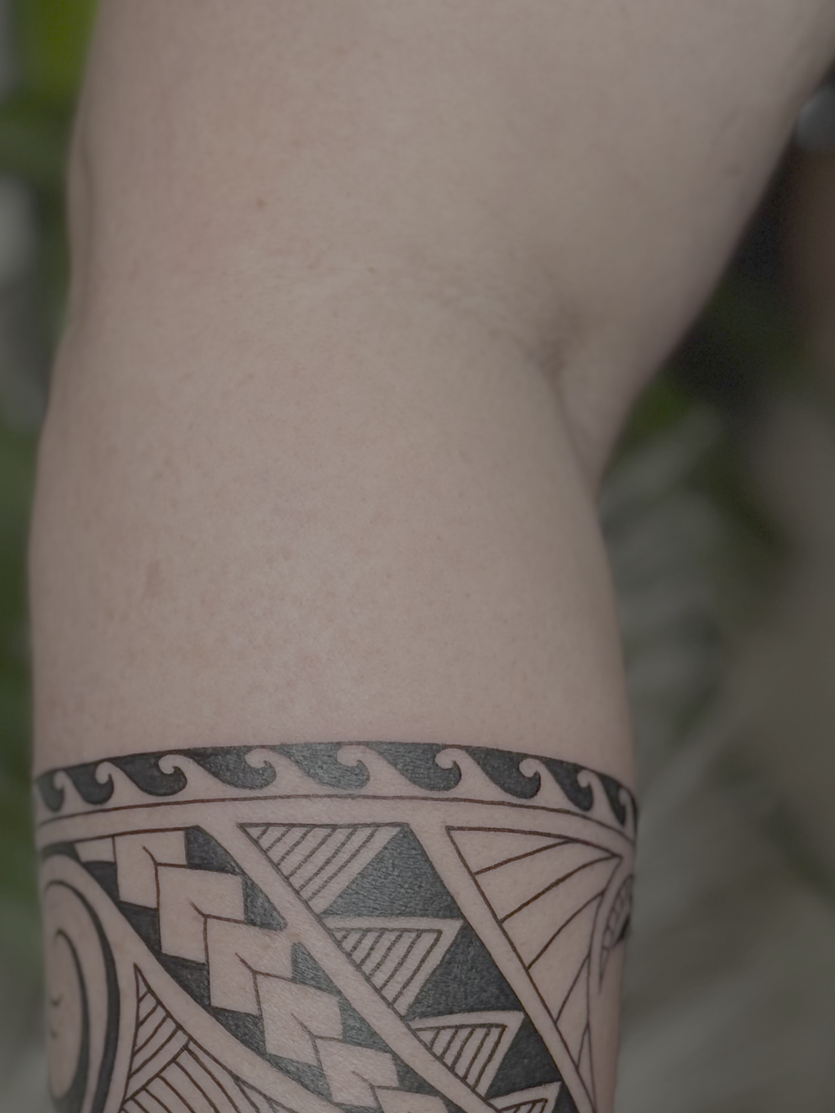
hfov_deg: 13.6
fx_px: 3506
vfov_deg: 18.0
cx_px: 313
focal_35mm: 109
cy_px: 782
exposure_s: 1/298
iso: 64
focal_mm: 6.76
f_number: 1.78
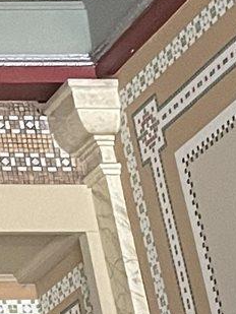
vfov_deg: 10.1
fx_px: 1762
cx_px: -589
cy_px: -15
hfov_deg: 6.6
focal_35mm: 194
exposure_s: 1/60
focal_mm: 4.2
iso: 500
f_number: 1.6
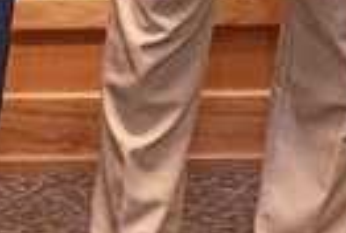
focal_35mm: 234
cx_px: 169
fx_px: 2254
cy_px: -237
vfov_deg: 5.8
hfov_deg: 8.8
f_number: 4
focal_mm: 30
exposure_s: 1/160
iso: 4000
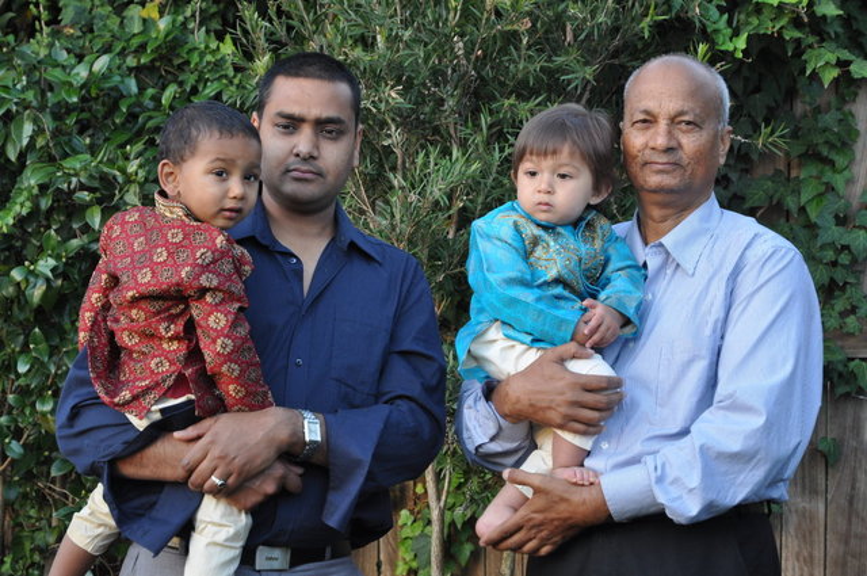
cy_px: 288
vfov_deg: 14.7
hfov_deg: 21.9
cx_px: 434
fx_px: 2237
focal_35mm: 93
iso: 400
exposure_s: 1/80
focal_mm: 62
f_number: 5.3
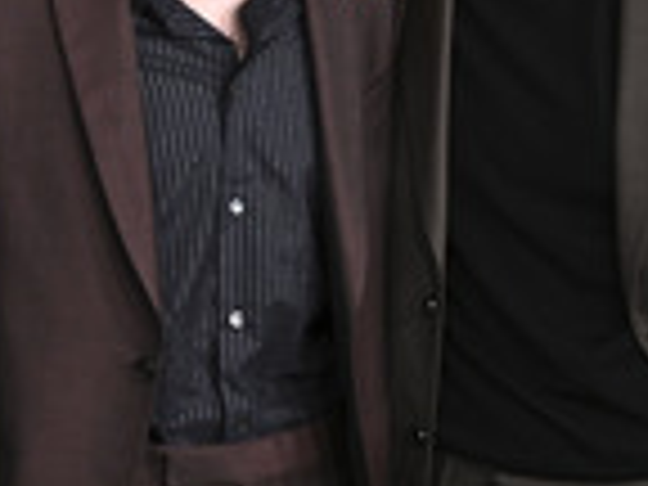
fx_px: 3313
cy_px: 117
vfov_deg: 8.4
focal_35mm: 177
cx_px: 160
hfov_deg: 11.1
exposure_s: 1/250
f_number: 6.3
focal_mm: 59
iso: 2000
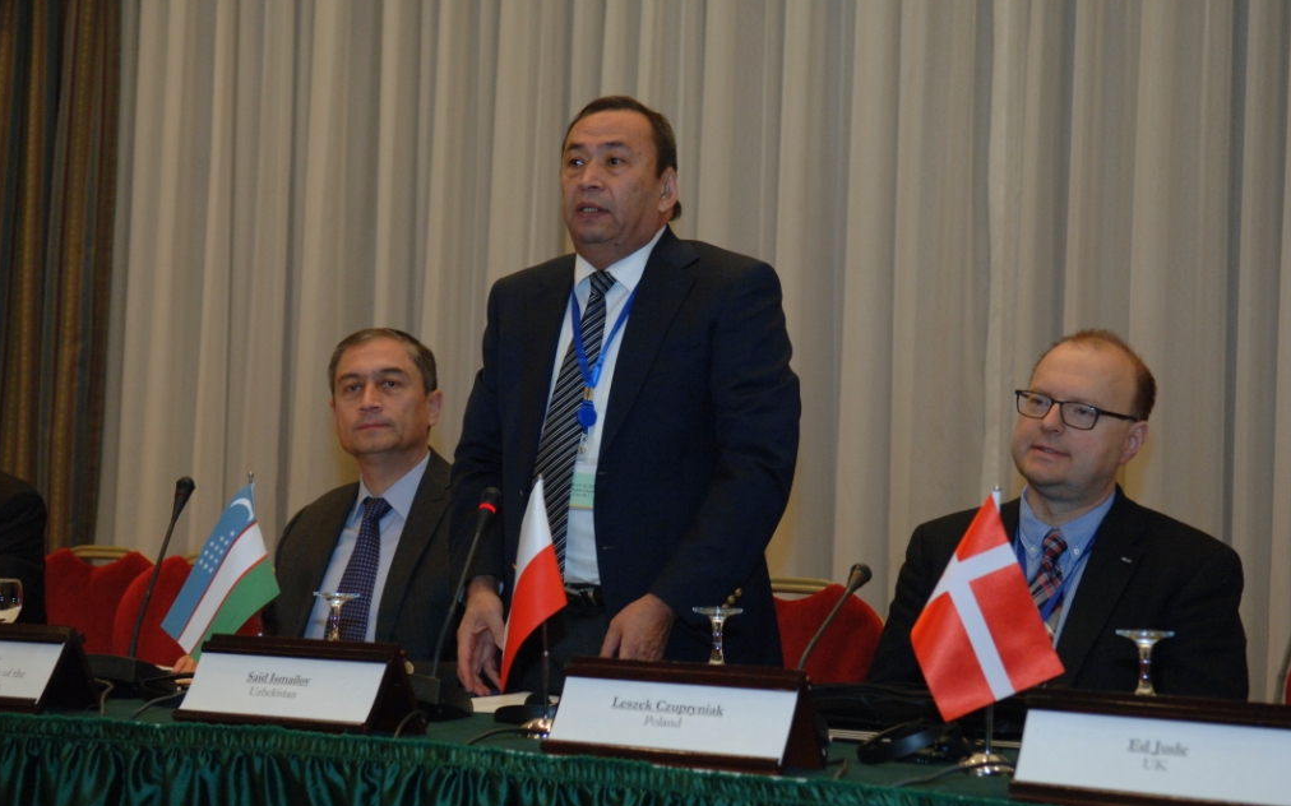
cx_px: 639
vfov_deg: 19.1
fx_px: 2392
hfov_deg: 30.2
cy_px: 407
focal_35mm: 68
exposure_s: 1/100
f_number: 3.5
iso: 800
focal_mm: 44
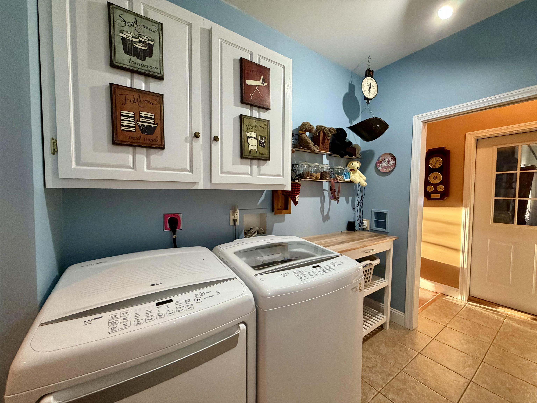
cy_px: 202
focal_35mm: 14
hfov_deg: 102.1
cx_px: 268
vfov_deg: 85.7
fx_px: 217
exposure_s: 1/60
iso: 500
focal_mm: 2.22
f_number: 2.2
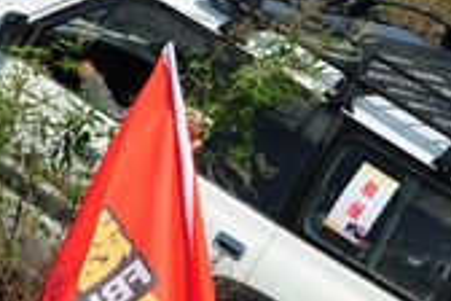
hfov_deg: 3.4
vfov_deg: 2.3
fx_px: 7554
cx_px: 123
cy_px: 112
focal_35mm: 603
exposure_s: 1/400
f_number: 14
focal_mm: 145
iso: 400
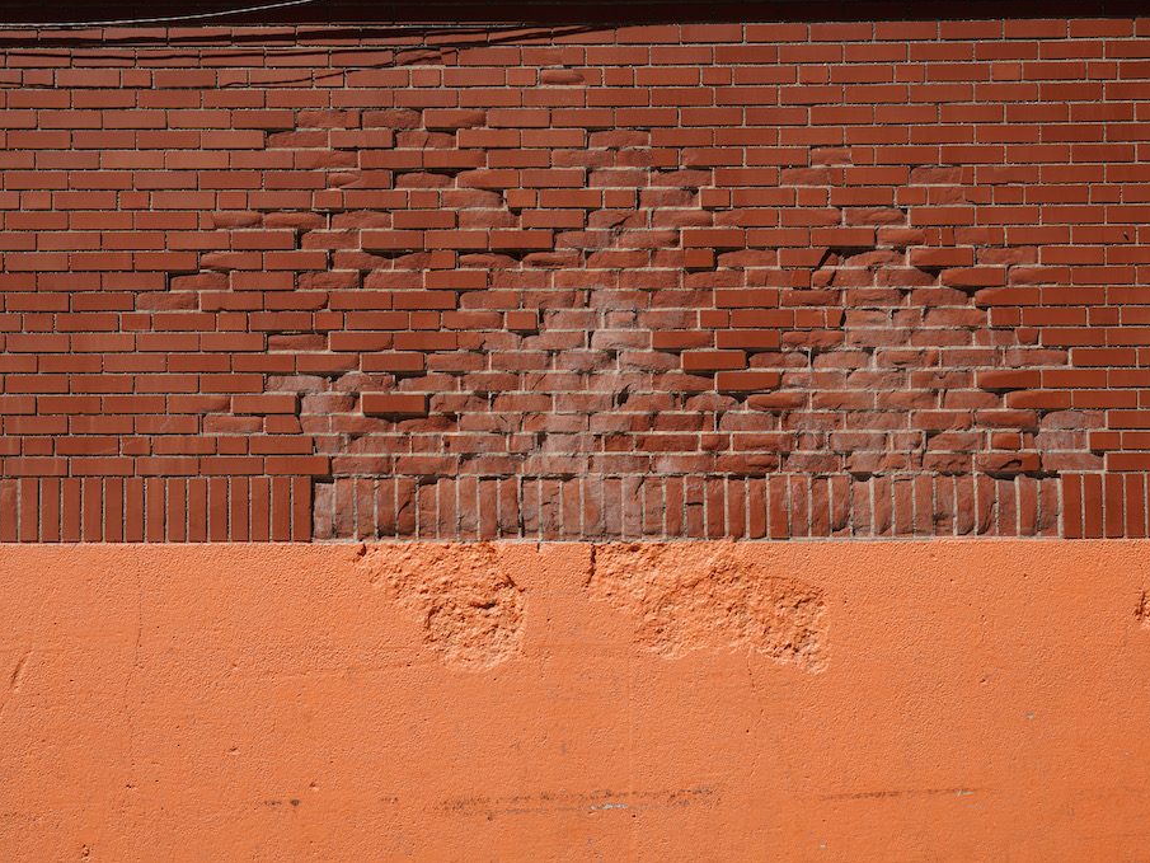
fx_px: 1229
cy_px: 430
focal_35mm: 37
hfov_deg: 50.1
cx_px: 607
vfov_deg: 38.7
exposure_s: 1/250
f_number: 10
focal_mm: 34
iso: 125
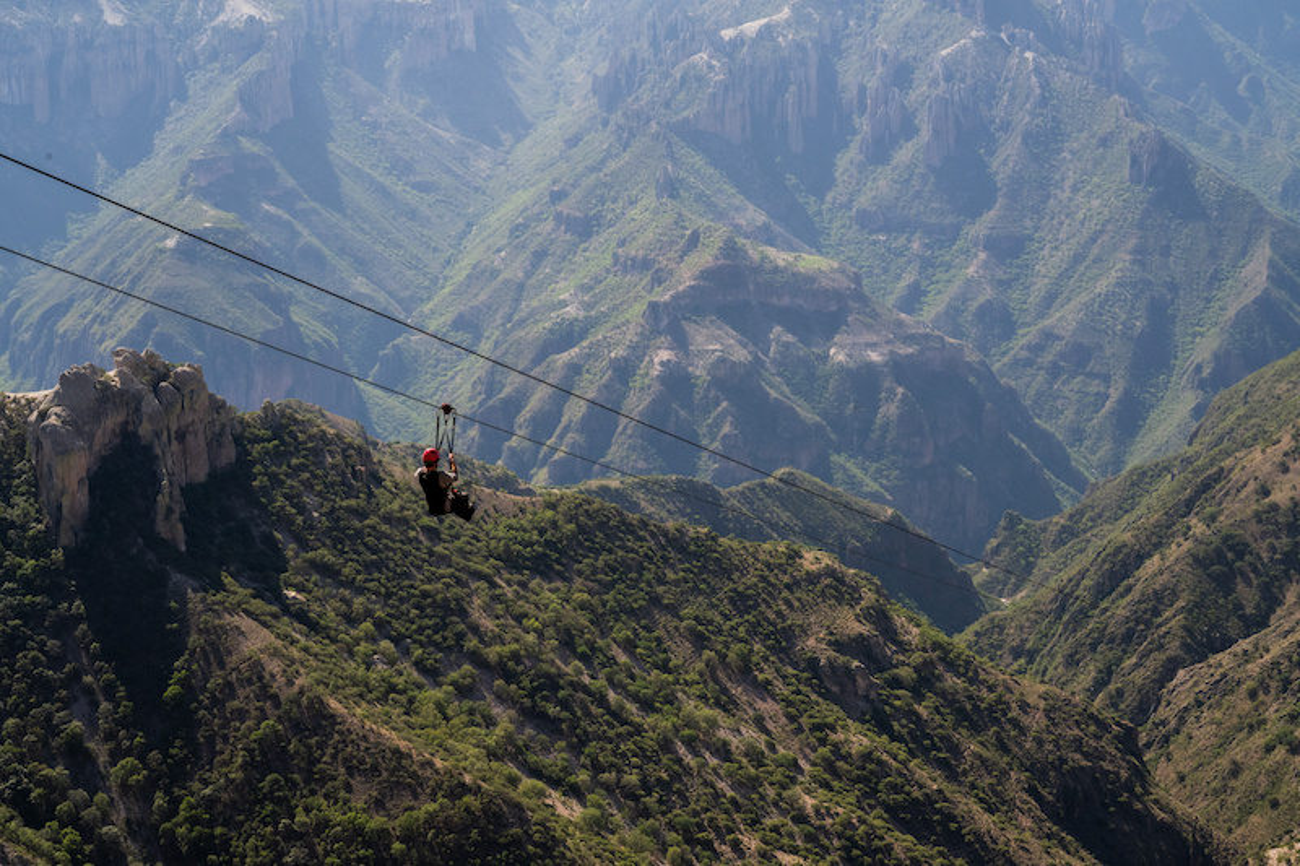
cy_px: 433
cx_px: 650
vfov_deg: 19.7
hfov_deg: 29.2
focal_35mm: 69
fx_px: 2491
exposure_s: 1/800
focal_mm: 69
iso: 500
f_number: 13
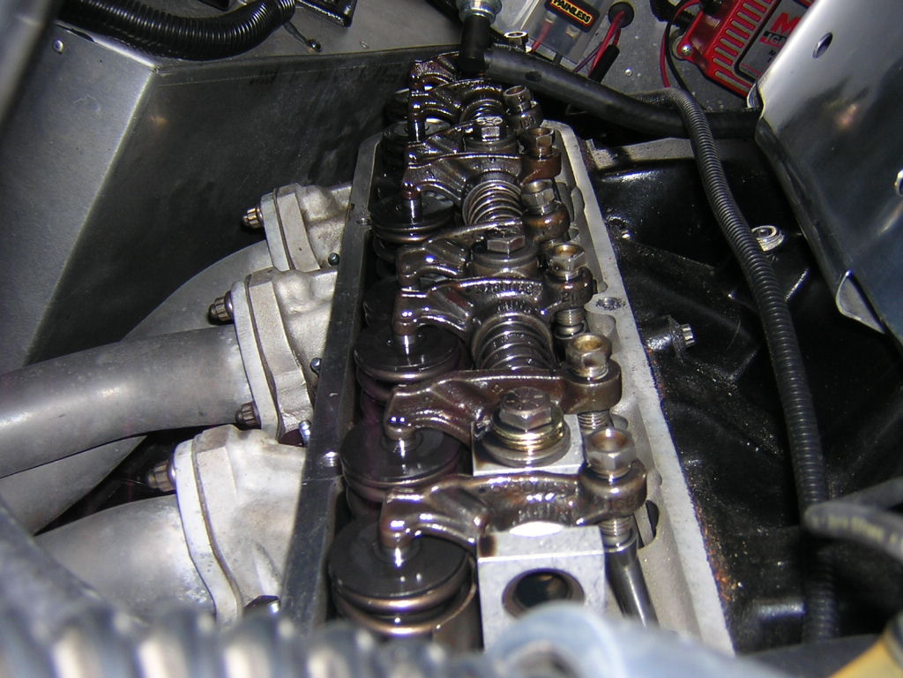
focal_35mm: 43
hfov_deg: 43.9
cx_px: 452
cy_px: 339
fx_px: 1122
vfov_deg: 33.6
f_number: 2.8
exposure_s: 1/60.1
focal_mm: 5.6
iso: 100
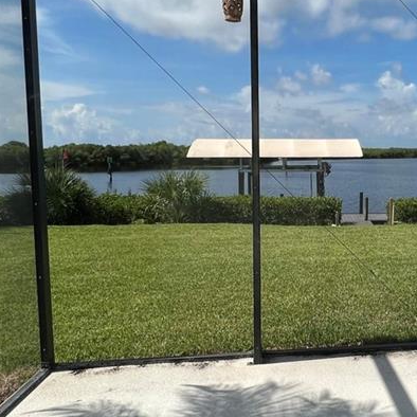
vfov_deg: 47.2
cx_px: 337
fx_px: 477
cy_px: 205
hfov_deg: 44.8
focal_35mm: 35
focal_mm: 1.57
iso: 32
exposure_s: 1/1054
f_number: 1.8
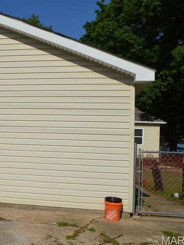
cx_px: 10
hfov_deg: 33.5
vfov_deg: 46.8
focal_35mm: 40
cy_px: 123
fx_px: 283
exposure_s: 1/200
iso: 100
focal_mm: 18
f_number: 14
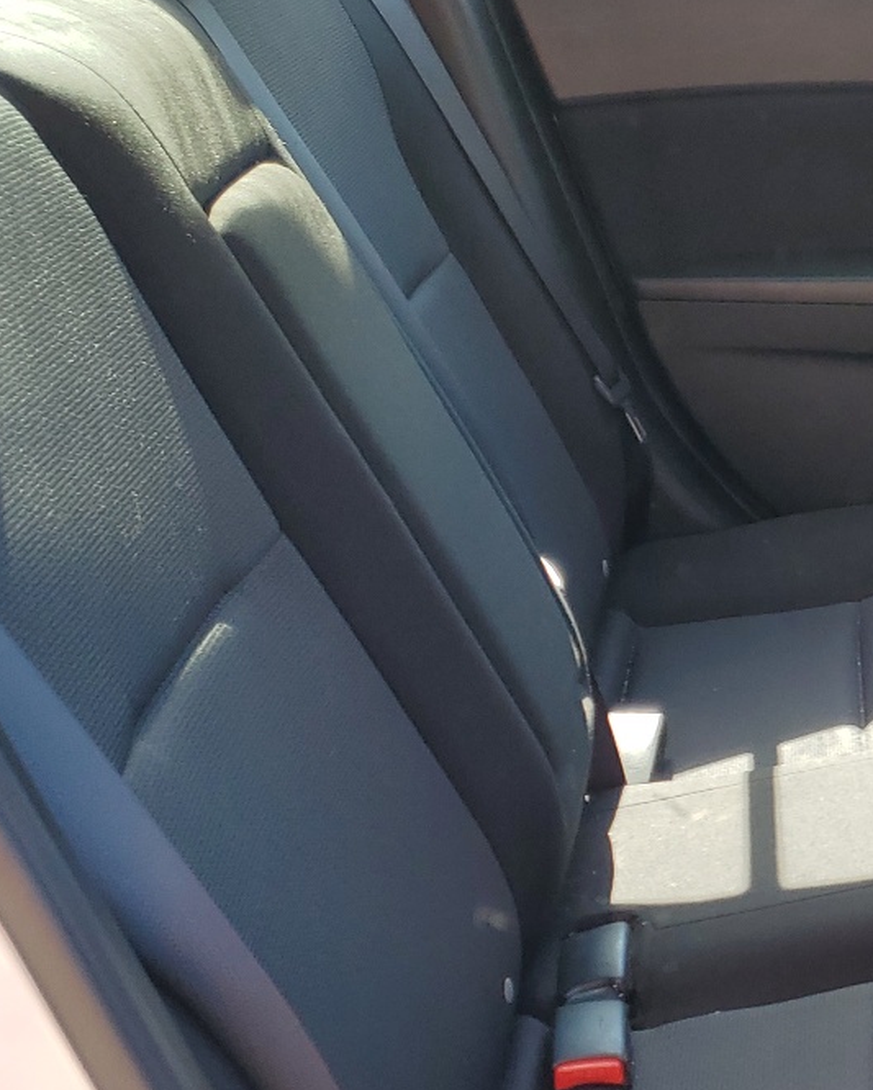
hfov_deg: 23.2
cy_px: 694
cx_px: 1012
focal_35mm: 61
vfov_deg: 30.8
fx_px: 1970
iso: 50
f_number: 1.5
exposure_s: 1/250
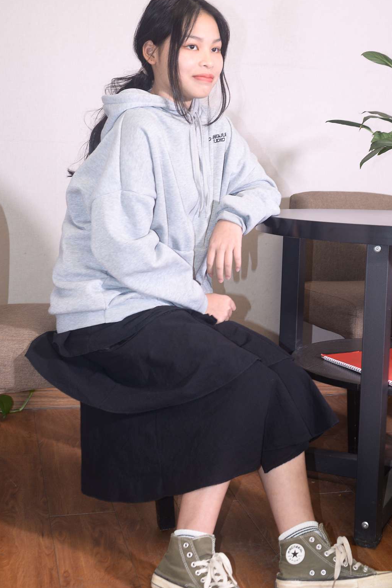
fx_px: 833
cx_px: 247
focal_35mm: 51
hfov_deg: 26.4
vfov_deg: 38.8
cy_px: 246
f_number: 5.6
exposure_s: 1/30
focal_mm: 35
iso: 500
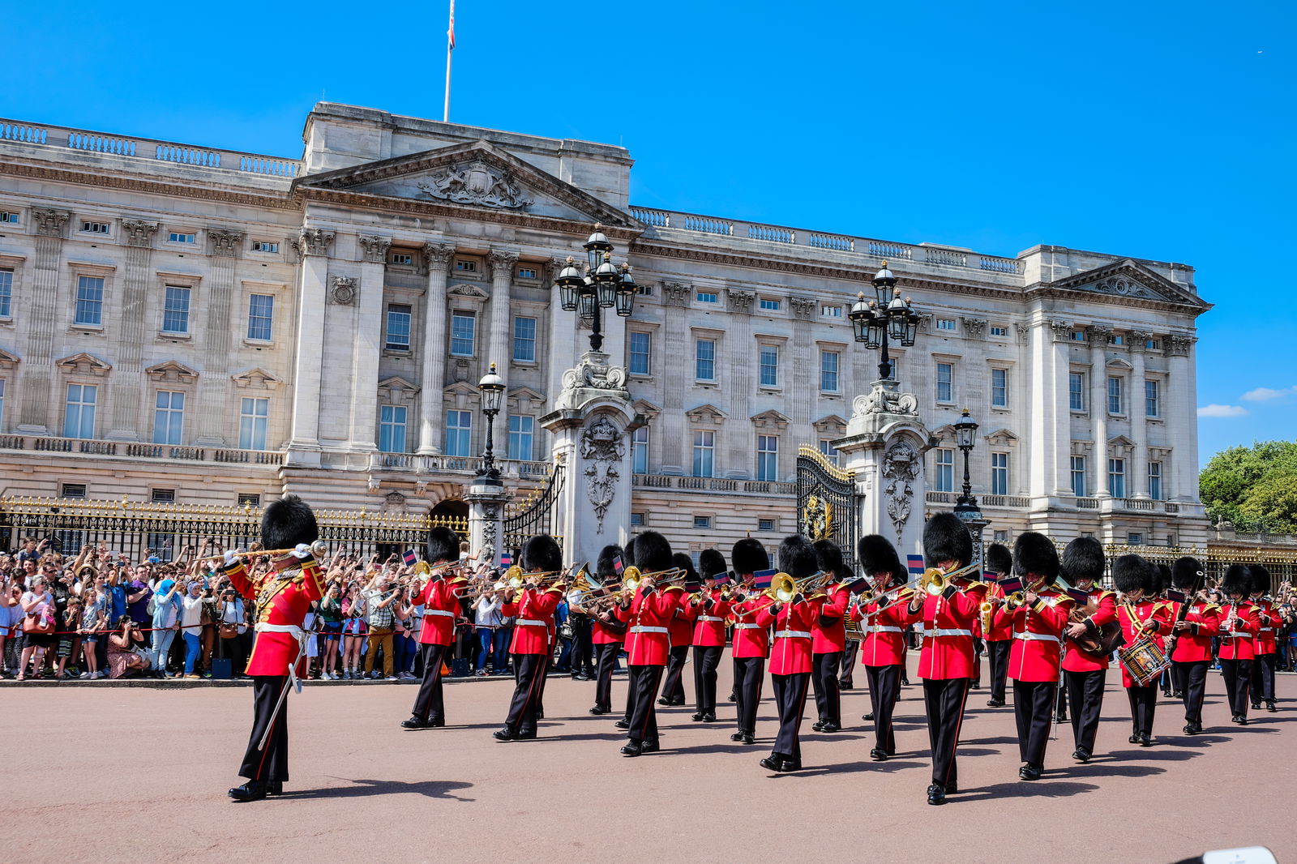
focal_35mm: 35
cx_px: 648
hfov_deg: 54.4
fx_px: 1261
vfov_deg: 37.8
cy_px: 432
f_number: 8
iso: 400
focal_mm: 23.3
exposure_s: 1/350
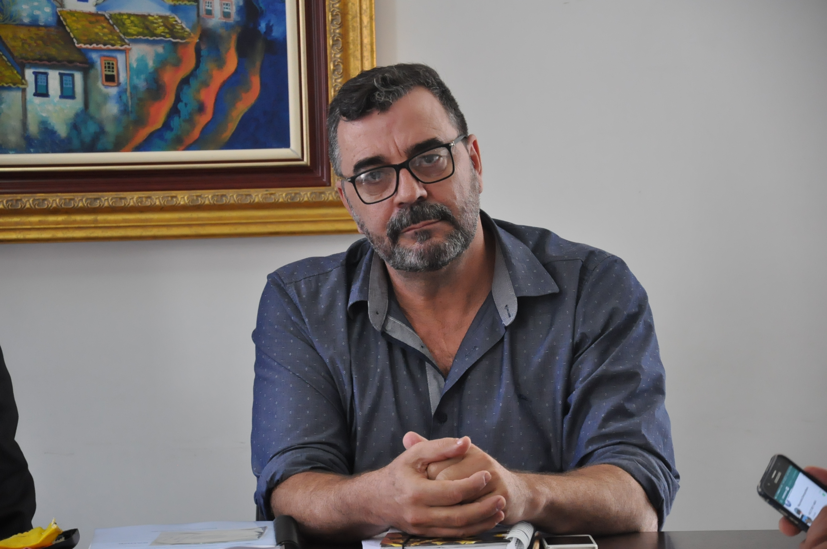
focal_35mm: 158
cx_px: 414
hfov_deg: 13.1
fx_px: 3614
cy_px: 274
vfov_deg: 8.7
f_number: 5.6
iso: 2000
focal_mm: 105
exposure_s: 1/125
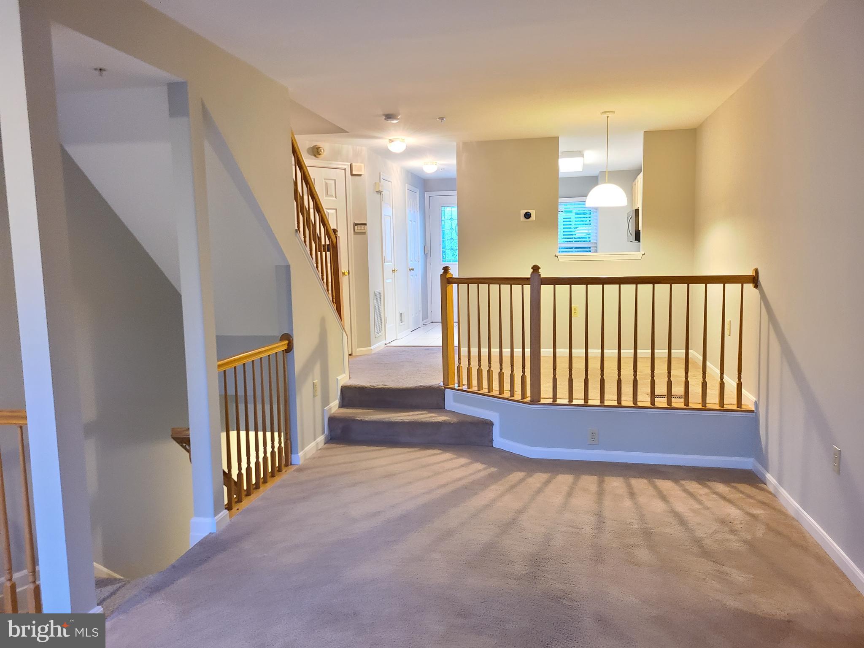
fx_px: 649
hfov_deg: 67.3
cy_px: 324
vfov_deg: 53.1
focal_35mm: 26
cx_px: 432
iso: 640
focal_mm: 5.4
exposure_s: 1/40
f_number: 1.8
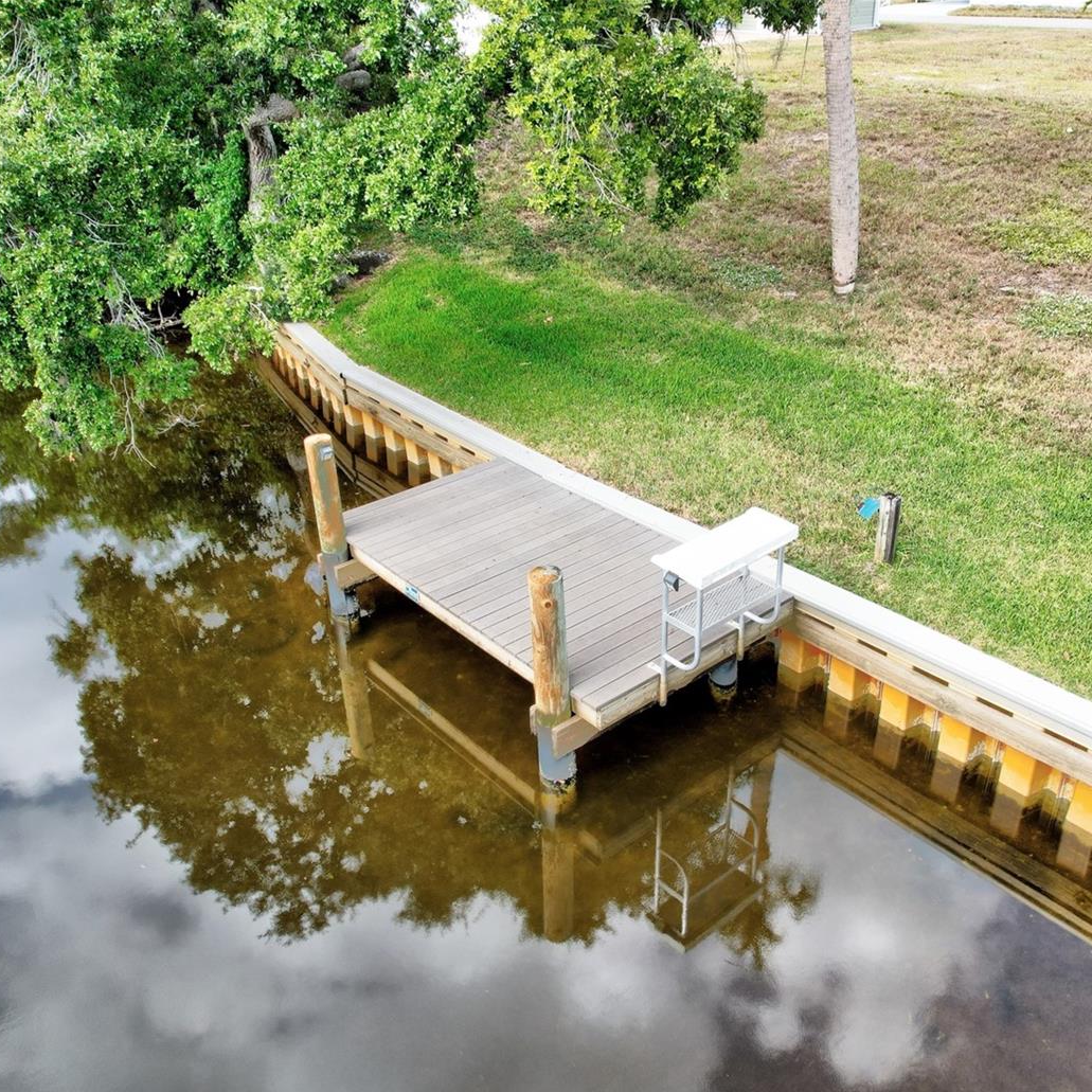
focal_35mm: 29
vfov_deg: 55.6
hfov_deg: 55.6
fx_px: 1035
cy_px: 563
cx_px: 584
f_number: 2.8
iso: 120
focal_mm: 8.4
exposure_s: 1/640
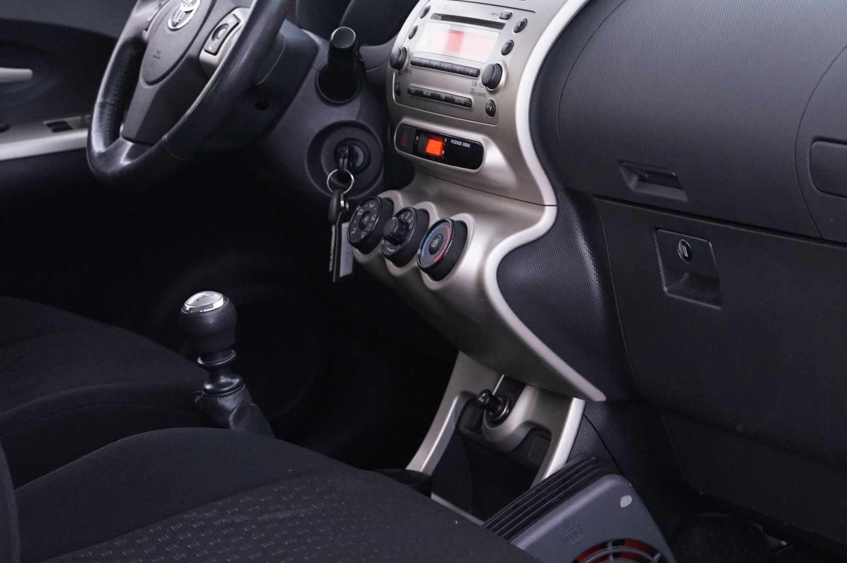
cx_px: 455
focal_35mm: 92
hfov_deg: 22.2
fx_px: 2162
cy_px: 193
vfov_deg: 14.8
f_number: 6.3
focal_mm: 62
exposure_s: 1/10
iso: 3200
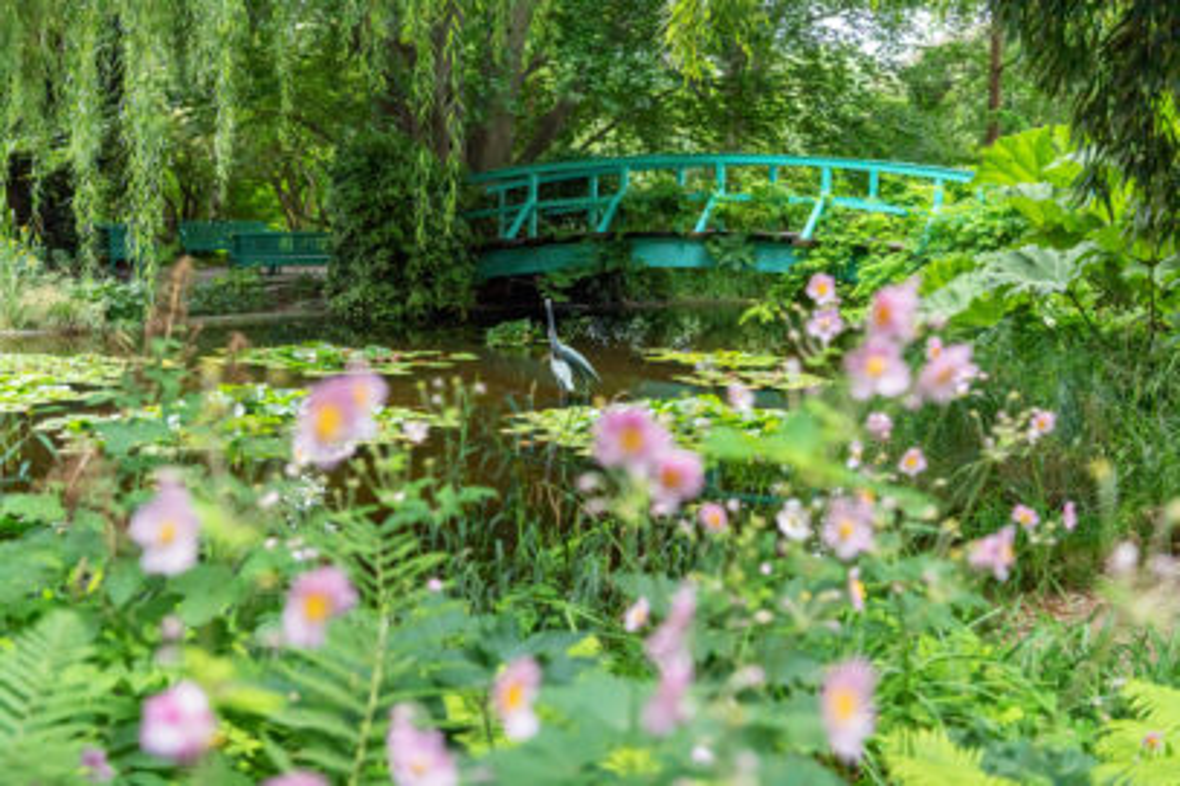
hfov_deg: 41.1
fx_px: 1573
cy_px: 393
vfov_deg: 28.1
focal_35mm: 48
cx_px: 590
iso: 1600
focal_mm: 48
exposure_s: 1/320
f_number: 4
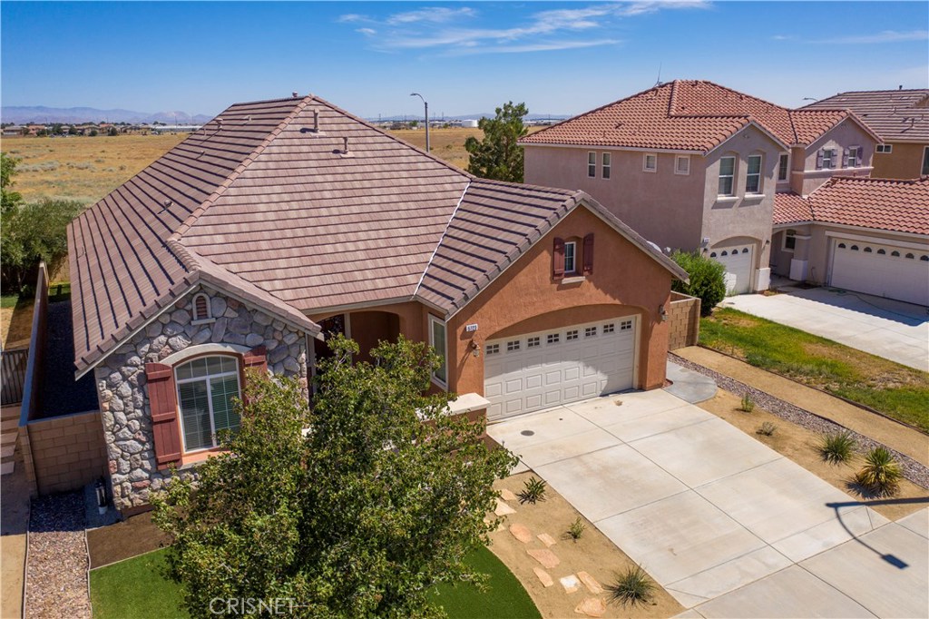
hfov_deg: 65.5
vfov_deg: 46.4
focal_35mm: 28
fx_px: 722
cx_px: 464
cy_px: 310
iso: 100
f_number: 2.8
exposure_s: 1/2500
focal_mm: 10.26
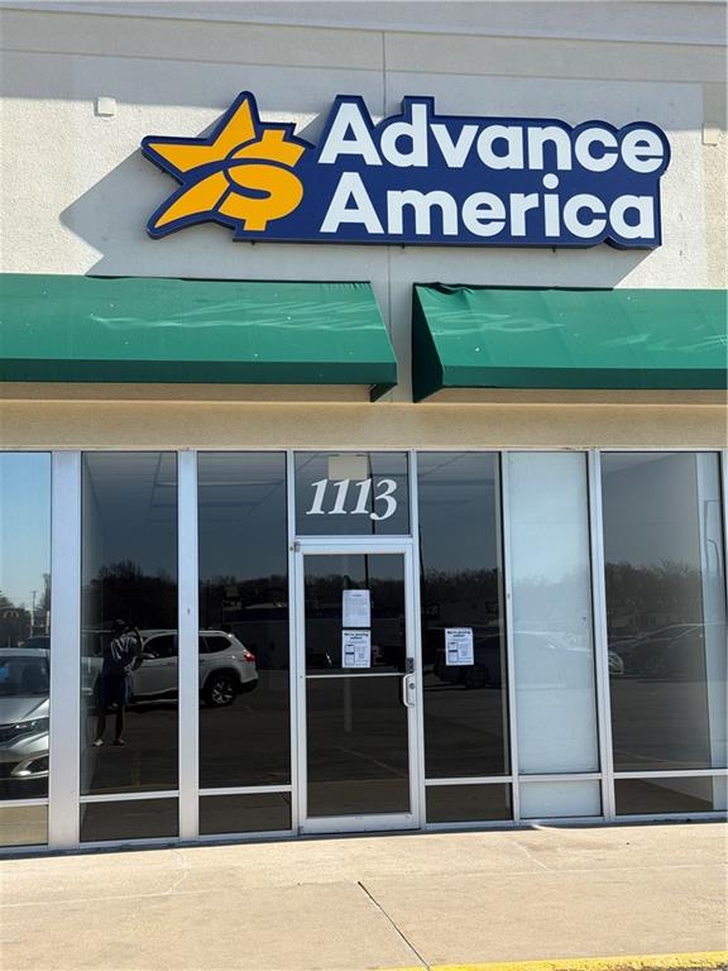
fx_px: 1346
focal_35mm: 48
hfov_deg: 30.3
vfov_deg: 39.7
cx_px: 364
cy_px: 486
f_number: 1.78
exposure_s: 1/3096
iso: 64
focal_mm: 6.76
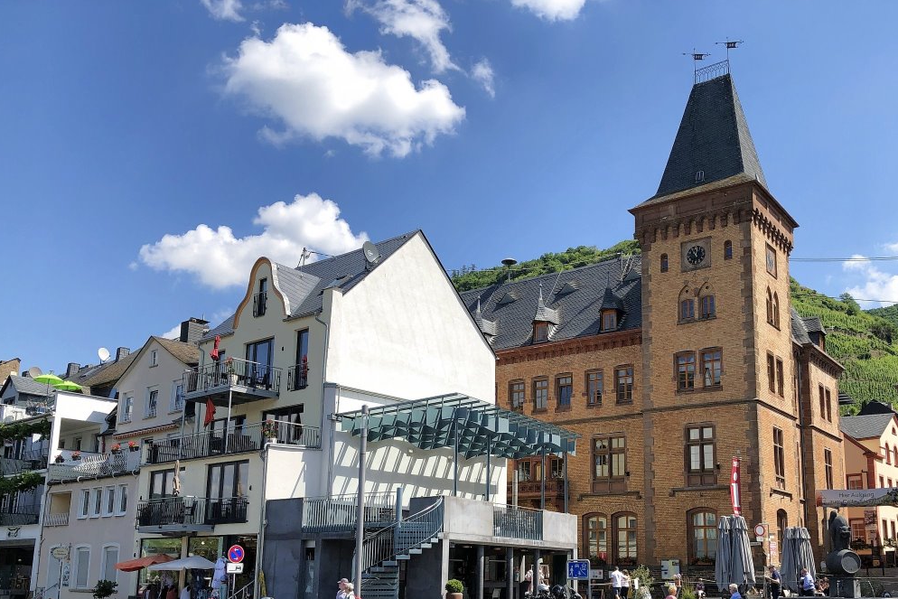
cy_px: 346
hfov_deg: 61.9
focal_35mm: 30
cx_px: 437
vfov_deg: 43.5
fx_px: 748
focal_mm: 3.99
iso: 20
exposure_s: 1/1600
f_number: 1.8
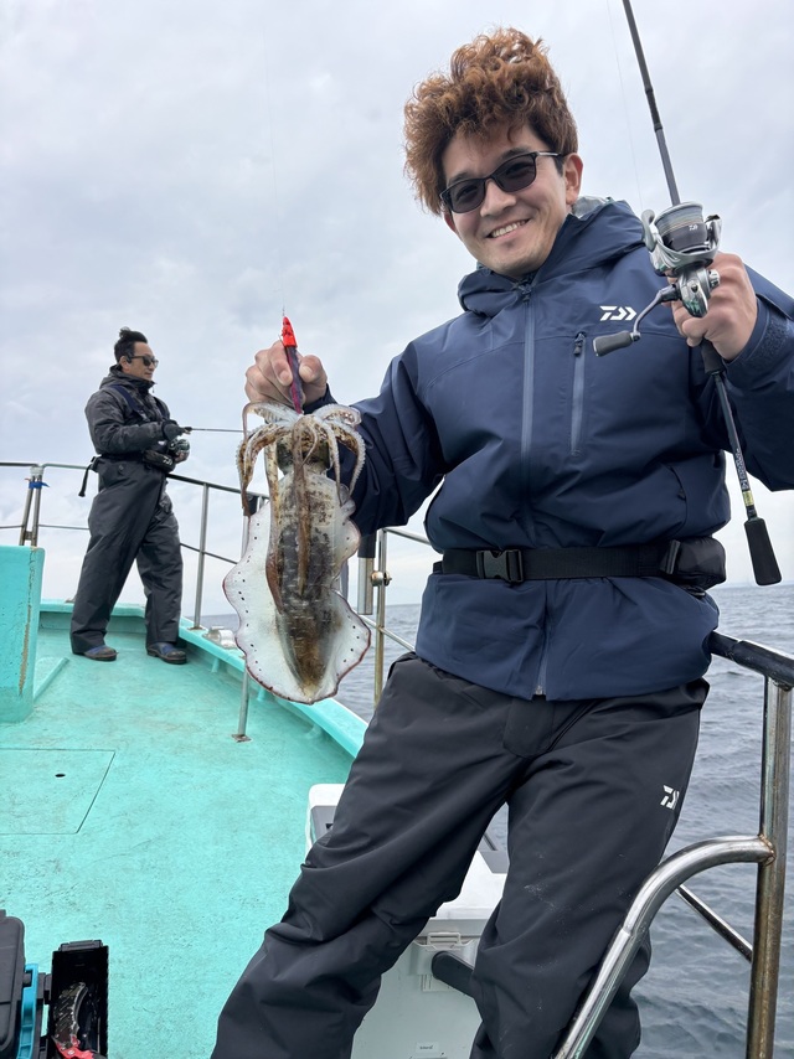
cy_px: 530
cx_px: 397
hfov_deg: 53.0
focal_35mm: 26
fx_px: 796
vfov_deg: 67.3
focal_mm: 5.96
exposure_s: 1/1751
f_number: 1.6
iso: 50
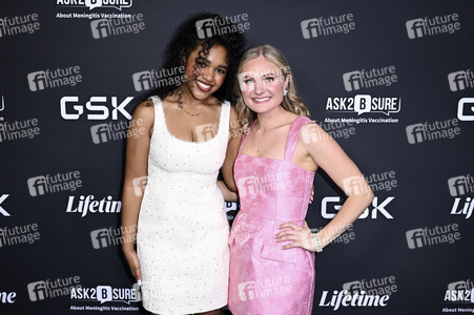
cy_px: 158
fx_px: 487
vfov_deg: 35.9
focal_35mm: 37
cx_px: 237
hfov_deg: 51.9
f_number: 5.6
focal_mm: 37
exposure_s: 1/200
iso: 2000
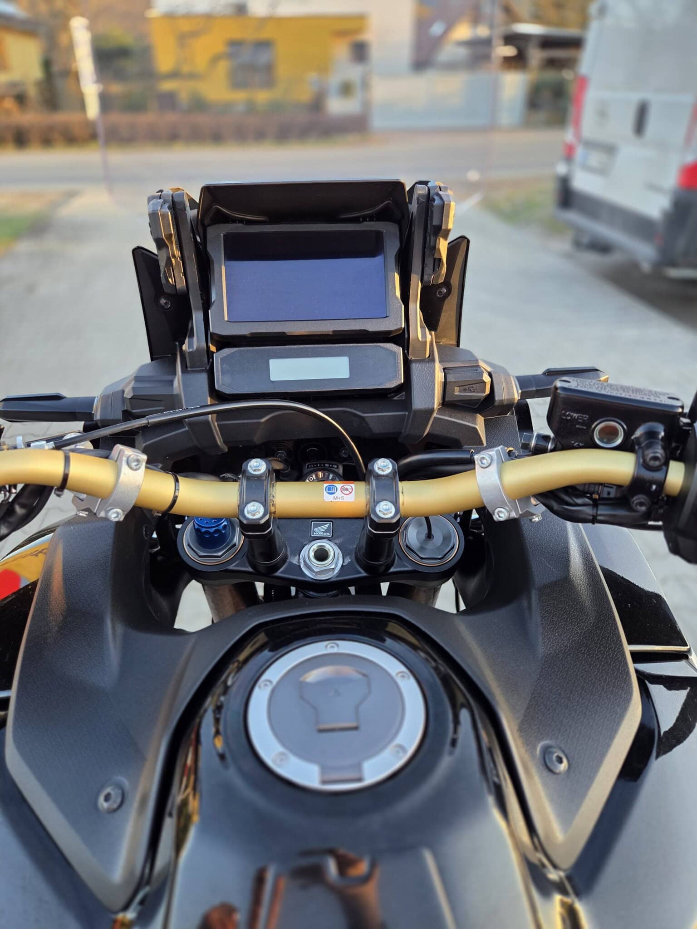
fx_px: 617
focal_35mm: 23
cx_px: 348
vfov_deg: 73.9
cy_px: 464
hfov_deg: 58.9
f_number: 1.8
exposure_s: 1/180
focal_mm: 5.4
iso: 160
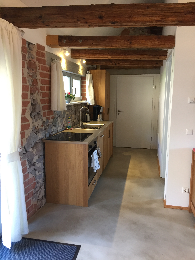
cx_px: 98
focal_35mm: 29
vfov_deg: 61.7
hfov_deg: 48.2
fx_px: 218
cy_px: 130
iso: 125
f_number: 2.2
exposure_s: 1/33
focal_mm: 4.15
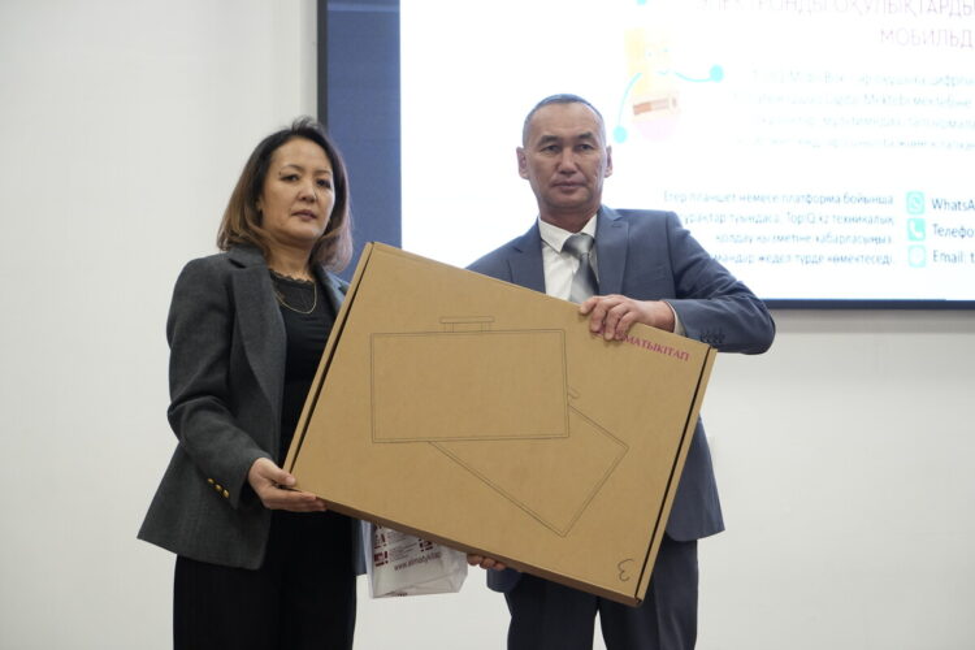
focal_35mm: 67
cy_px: 325
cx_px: 488
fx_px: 1814
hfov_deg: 30.1
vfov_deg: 20.3
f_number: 5
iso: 3200
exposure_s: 1/100
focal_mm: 67
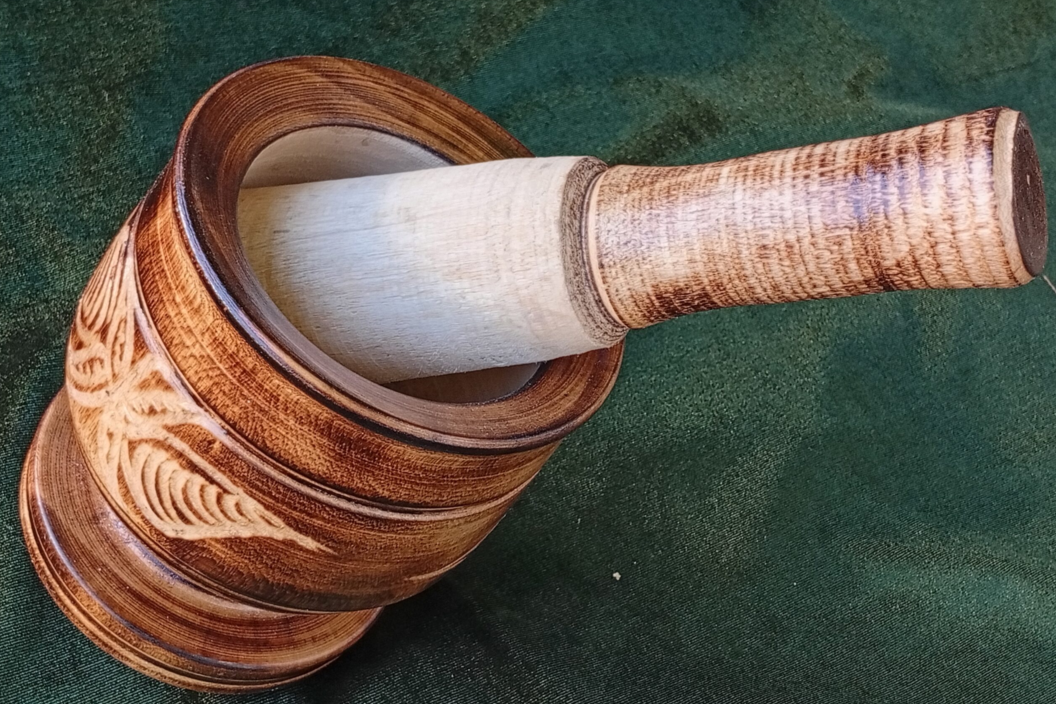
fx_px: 1672
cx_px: 530
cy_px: 351
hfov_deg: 35.1
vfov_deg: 23.8
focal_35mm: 57
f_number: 1.8
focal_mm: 3.98
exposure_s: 1/50
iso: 183
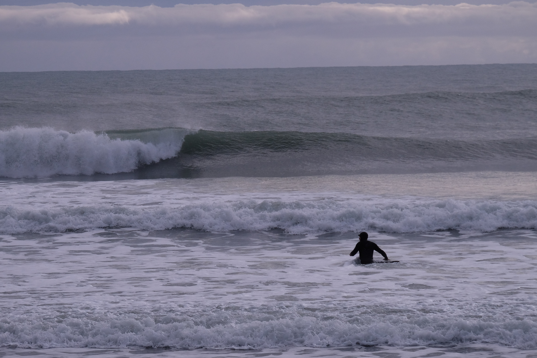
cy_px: 179
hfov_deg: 9.0
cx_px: 268
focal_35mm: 229
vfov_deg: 6.0
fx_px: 3416
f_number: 11
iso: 800
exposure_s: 1/2000
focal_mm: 152.6
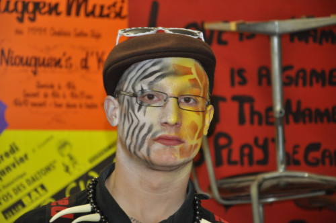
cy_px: 112
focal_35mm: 158
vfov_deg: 8.7
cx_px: 168
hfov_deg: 13.1
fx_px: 1468
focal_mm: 105
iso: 800
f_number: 5.6
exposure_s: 1/30
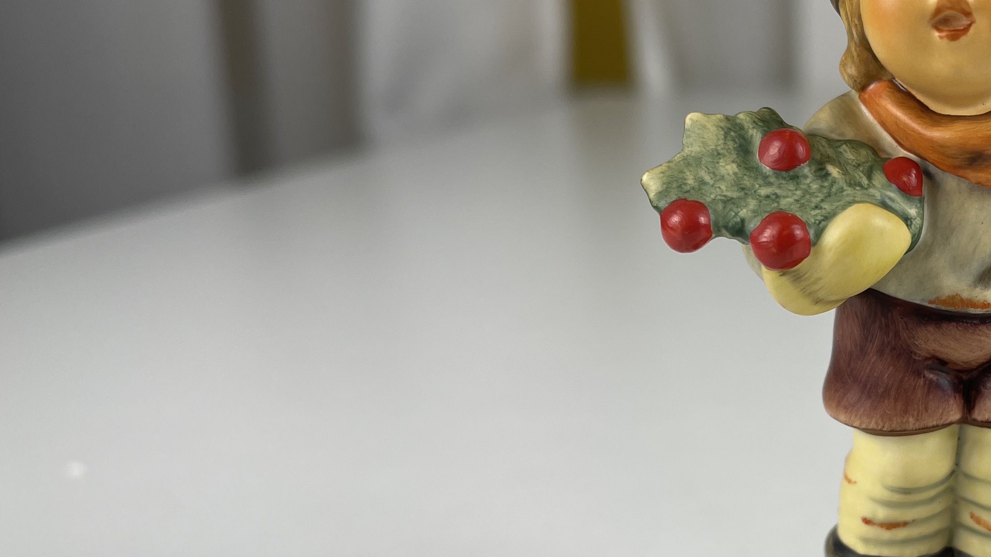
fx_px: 1314
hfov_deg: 38.6
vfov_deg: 23.9
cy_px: 331
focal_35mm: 50
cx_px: 885
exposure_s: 1/164
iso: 32
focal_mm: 5.1
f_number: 1.6
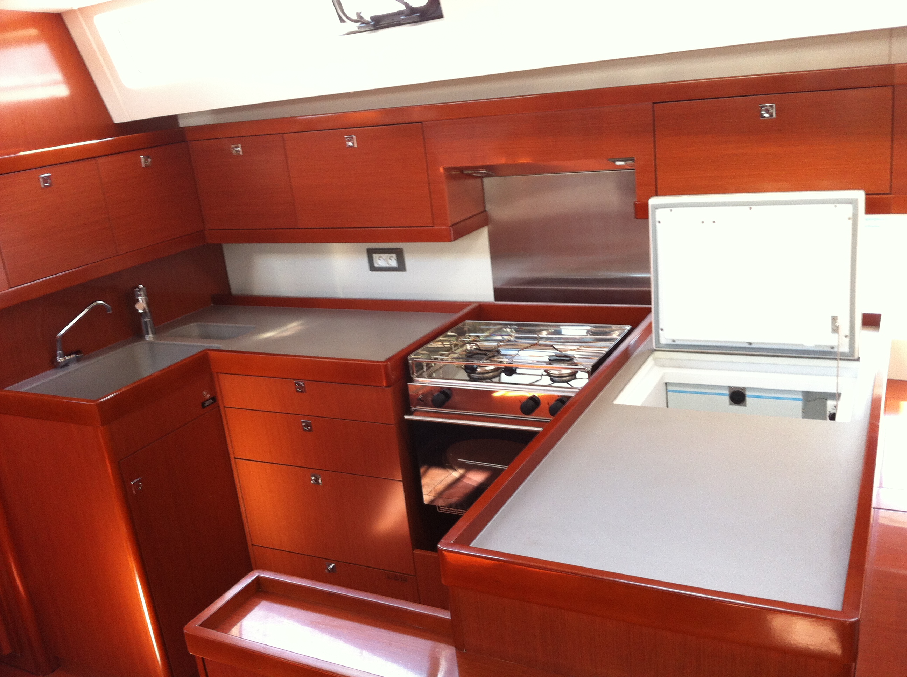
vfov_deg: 40.6
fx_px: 916
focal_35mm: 35
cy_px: 338
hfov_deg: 52.7
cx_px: 454
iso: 80
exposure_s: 1/15
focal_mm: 3.85
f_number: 2.8
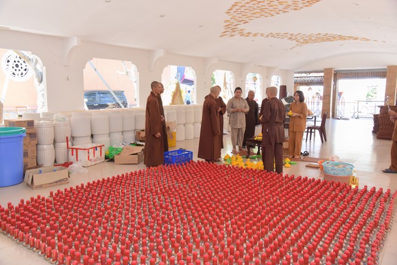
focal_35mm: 31
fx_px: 342
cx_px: 198
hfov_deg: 60.3
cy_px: 132
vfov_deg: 42.4
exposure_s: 1/125
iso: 1000
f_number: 7.1
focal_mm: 31
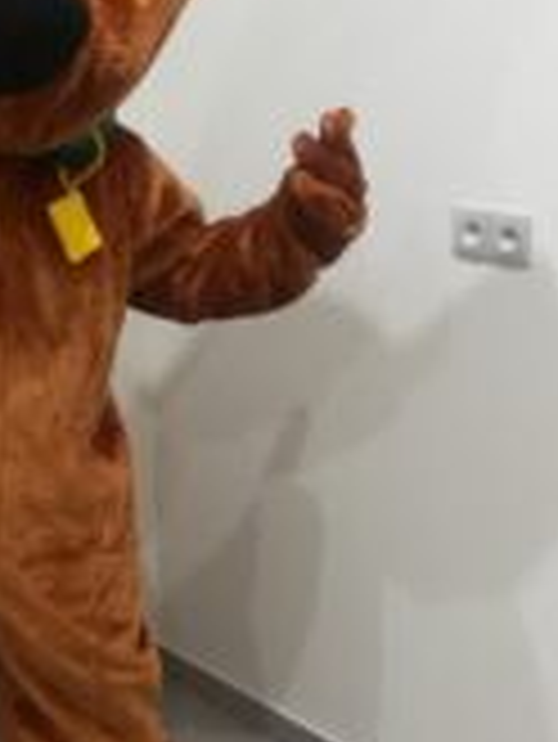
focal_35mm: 63
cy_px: 288
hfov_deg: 22.9
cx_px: 81
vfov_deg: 30.6
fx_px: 1352
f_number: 2.2
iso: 320
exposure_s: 1/33.3
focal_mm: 3.83
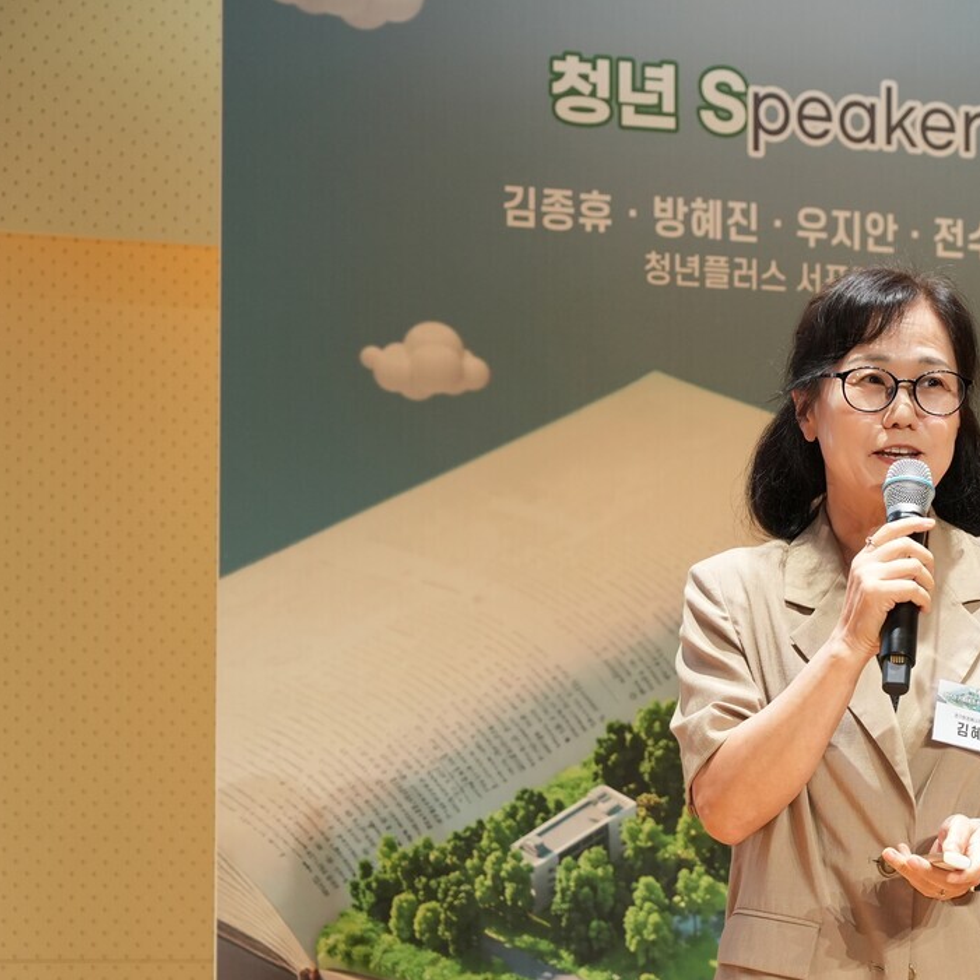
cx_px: 856
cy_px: 595
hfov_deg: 10.7
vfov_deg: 10.7
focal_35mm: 163
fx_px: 5221
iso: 1600
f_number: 5.6
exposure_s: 1/125
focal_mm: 105
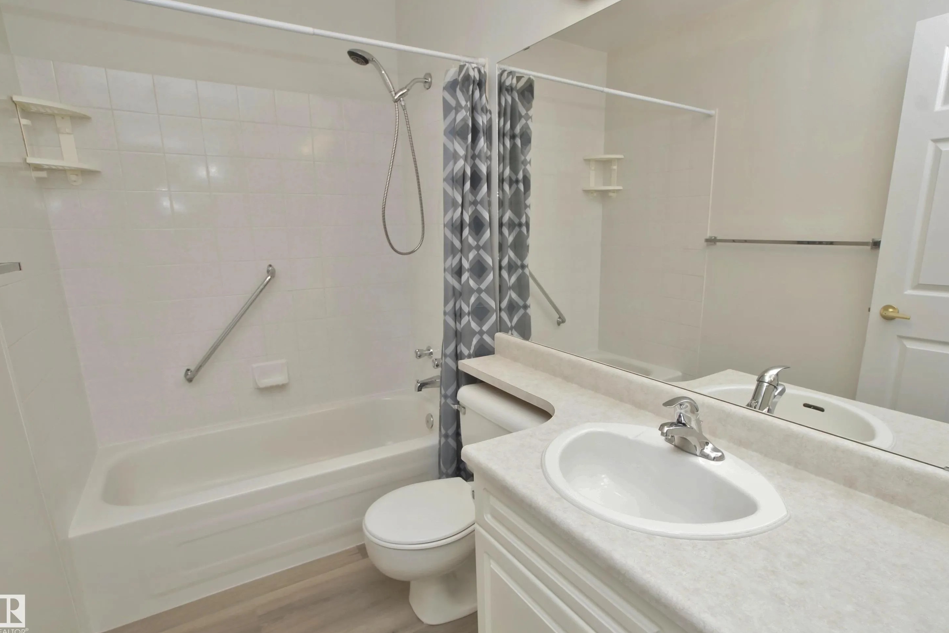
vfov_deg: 68.8
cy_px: 304
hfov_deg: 91.5
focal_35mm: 18
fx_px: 462
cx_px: 497
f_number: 8
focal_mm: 11
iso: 400
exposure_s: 1/15
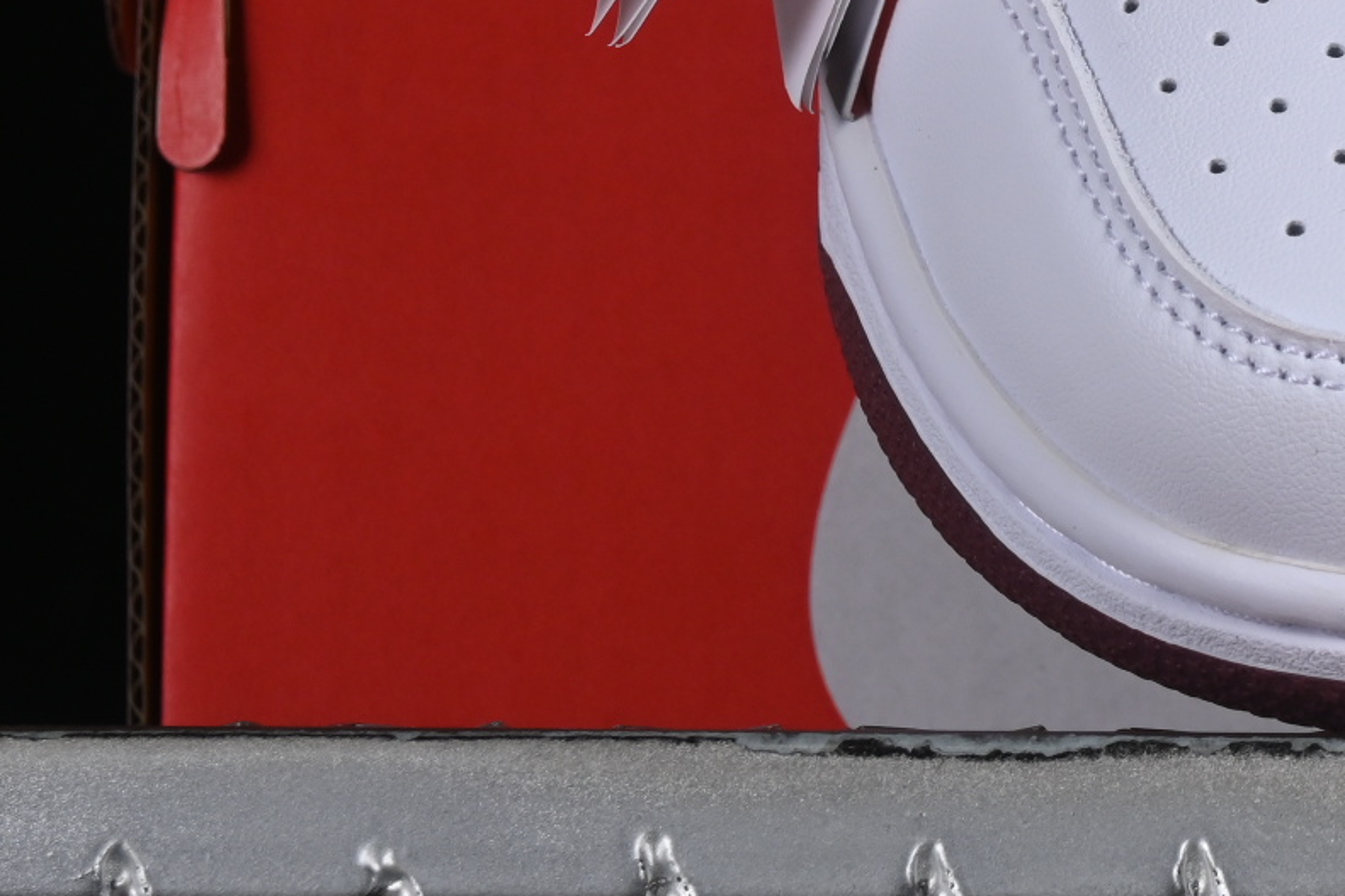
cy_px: -226
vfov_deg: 5.2
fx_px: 9861
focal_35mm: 264
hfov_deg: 7.7
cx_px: 1930
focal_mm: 50
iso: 160
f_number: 8
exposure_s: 1/125
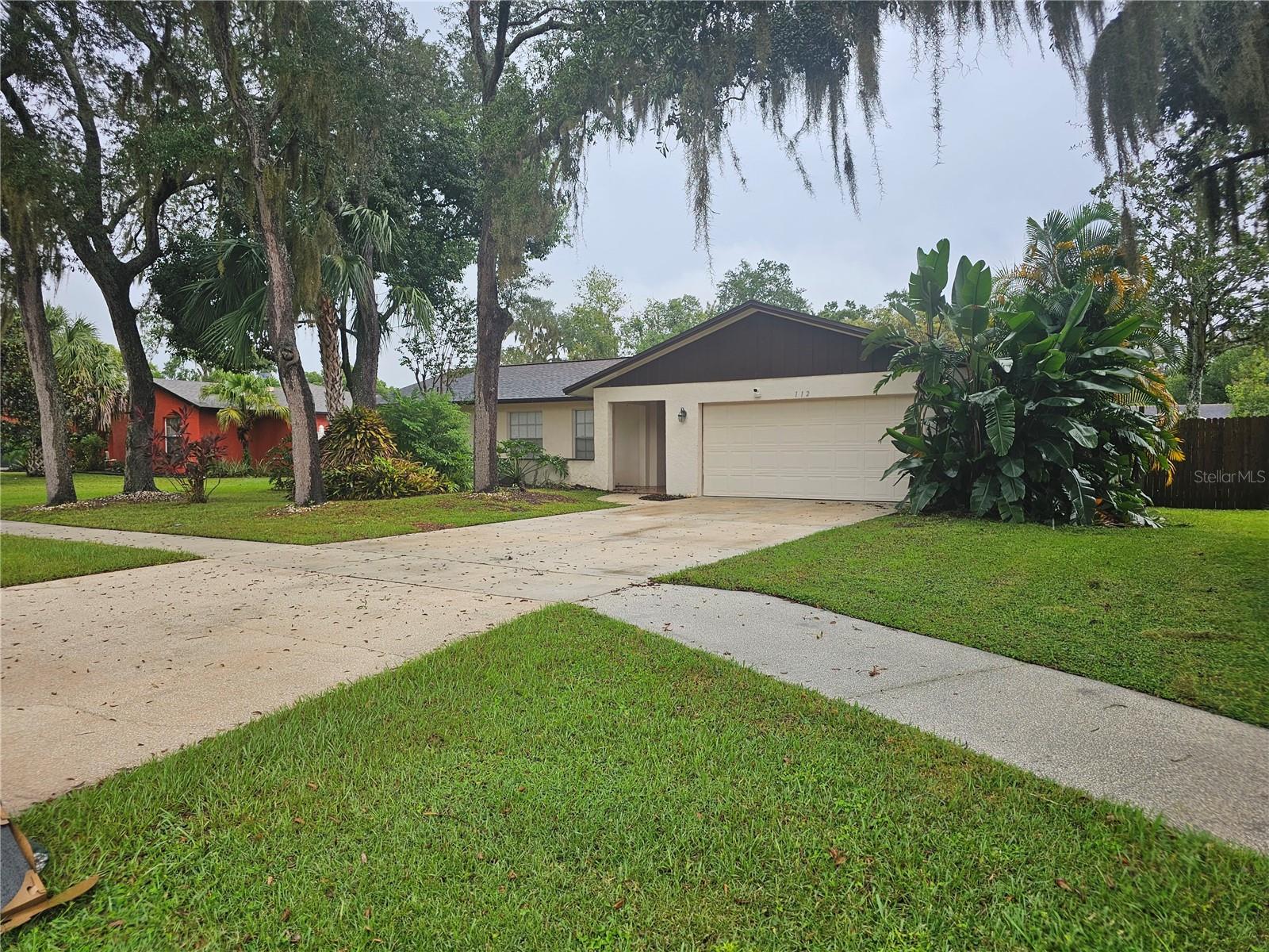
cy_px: 476
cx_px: 634
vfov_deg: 58.9
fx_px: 843
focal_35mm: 23
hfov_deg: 73.9
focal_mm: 6.3
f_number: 1.7
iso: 16
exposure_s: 1/243
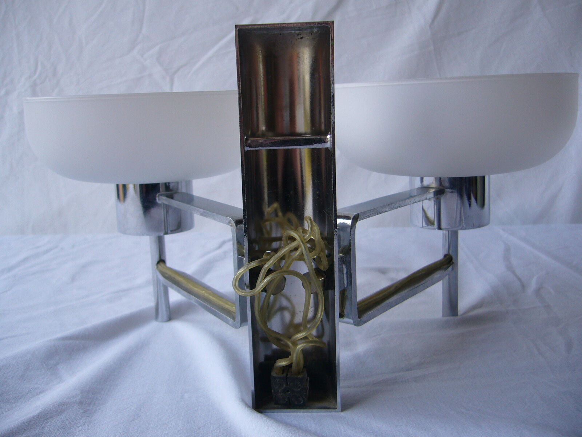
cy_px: 218
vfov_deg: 40.7
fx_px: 588
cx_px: 291
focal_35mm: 35
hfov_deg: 52.6
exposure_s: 1/30
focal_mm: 5.8
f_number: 2.8
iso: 80
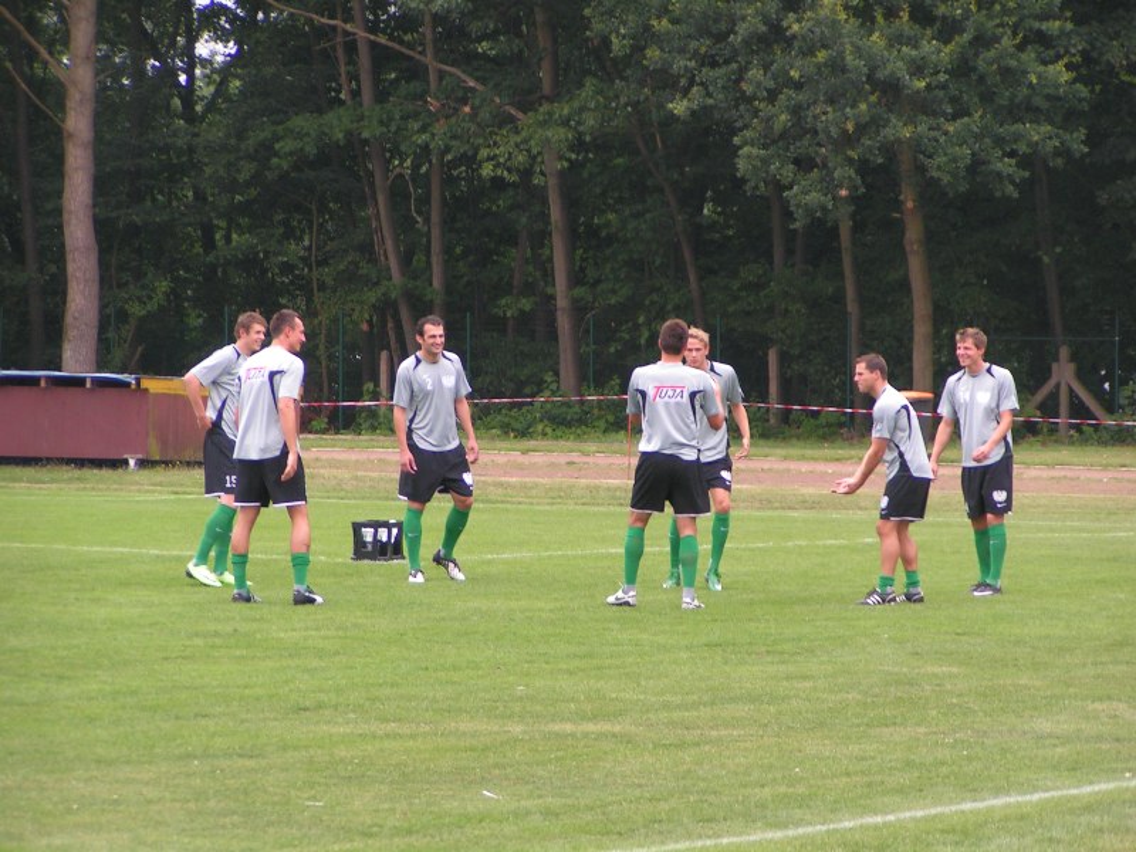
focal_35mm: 216
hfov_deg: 9.2
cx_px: 568
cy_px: 426
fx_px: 7089
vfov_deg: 6.9
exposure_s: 1/250
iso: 50
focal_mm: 33
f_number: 3.5
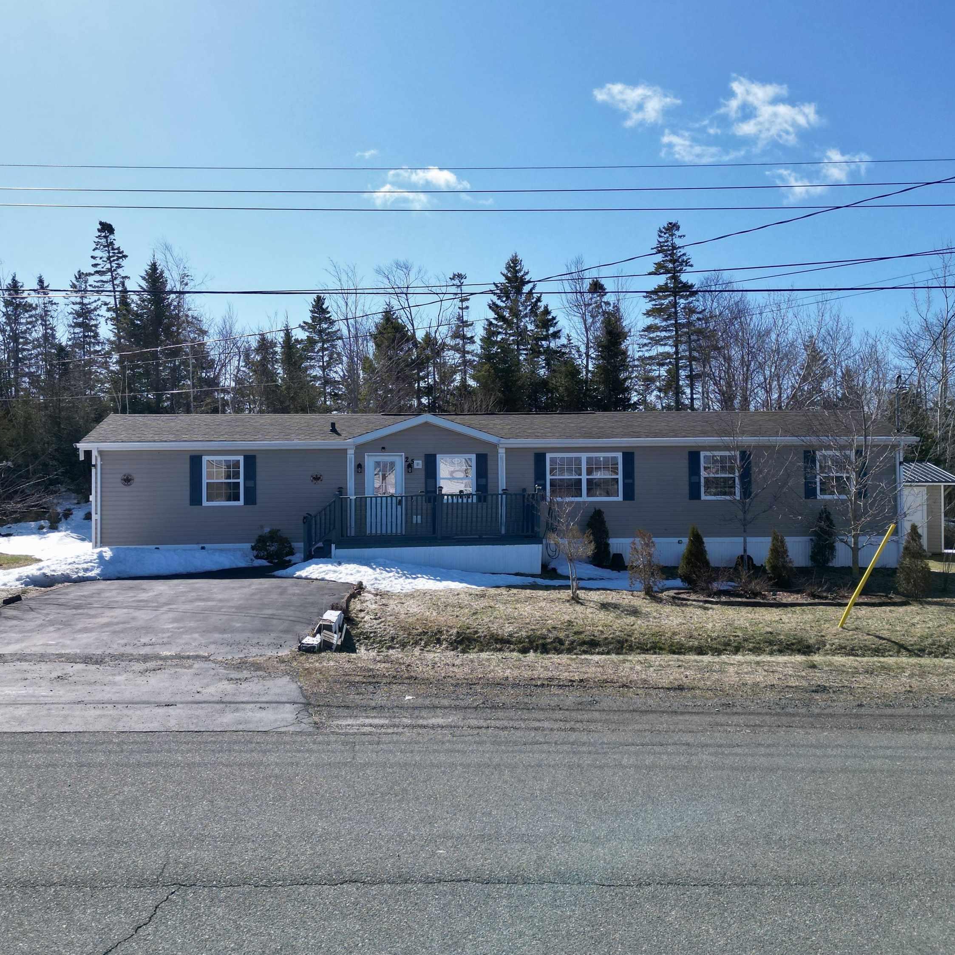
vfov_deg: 55.6
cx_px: 428
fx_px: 905
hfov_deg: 55.5
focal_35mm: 29
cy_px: 468
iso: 130
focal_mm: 6.72
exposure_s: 1/4000
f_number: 1.7
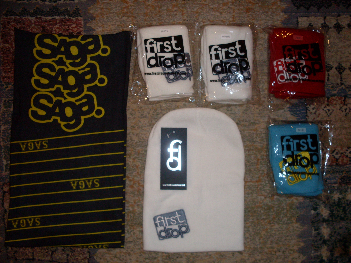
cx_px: 176
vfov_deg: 37.7
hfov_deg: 49.0
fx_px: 385
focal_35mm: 38
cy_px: 132
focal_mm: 6.3
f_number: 2.8
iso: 100
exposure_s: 1/45
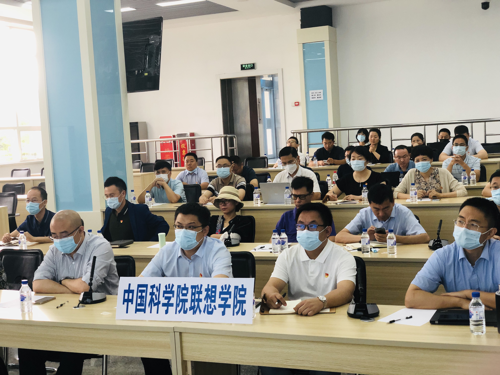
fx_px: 751
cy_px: 188
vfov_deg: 28.0
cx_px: 250
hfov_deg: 36.8
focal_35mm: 52
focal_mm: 6
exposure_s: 1/50
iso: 100
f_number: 2.4
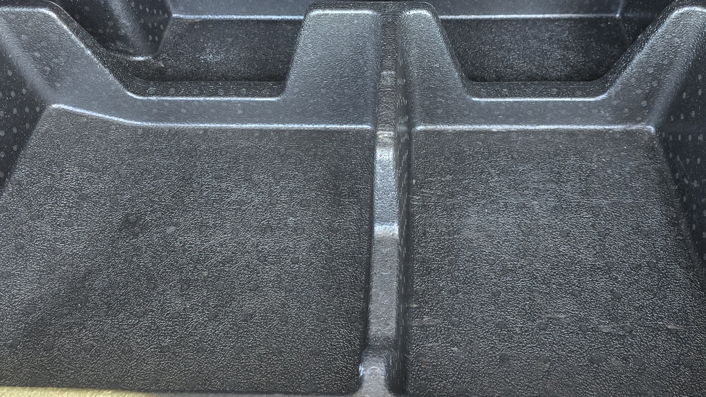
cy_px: 144
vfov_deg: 36.4
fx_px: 599
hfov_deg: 60.9
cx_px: 392
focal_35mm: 32
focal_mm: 6.3
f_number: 1.7
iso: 500
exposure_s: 1/120
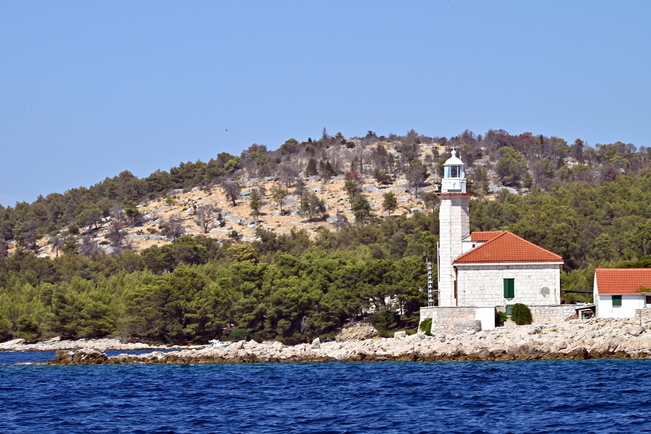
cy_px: 218
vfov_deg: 7.0
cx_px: 325
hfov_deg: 10.5
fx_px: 3544
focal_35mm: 196
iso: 450
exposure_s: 1/200
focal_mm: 195
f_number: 29
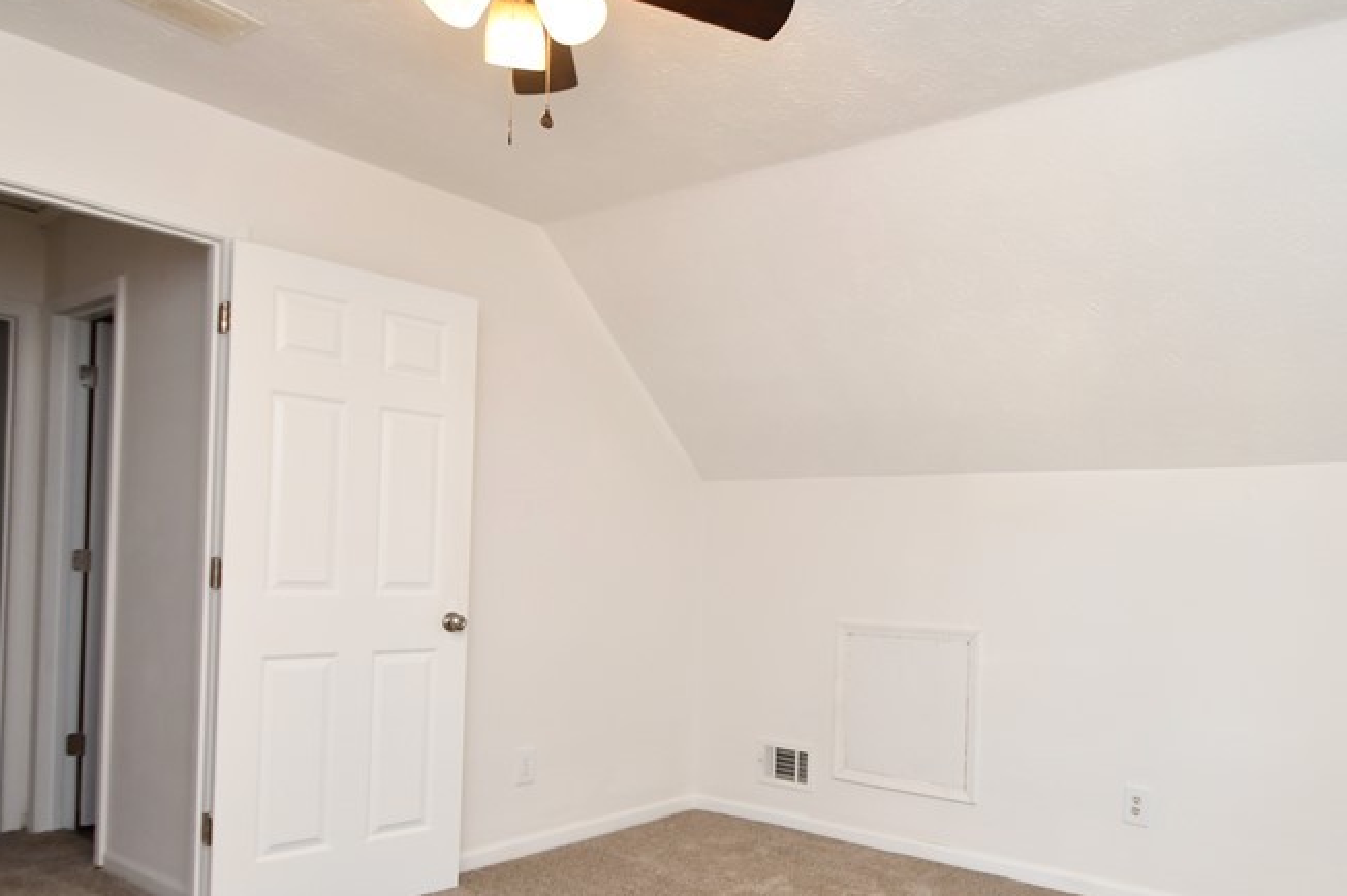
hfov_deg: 70.3
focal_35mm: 25
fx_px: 935
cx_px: 849
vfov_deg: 50.8
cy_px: 553
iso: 400
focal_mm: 10
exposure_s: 1/60
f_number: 4
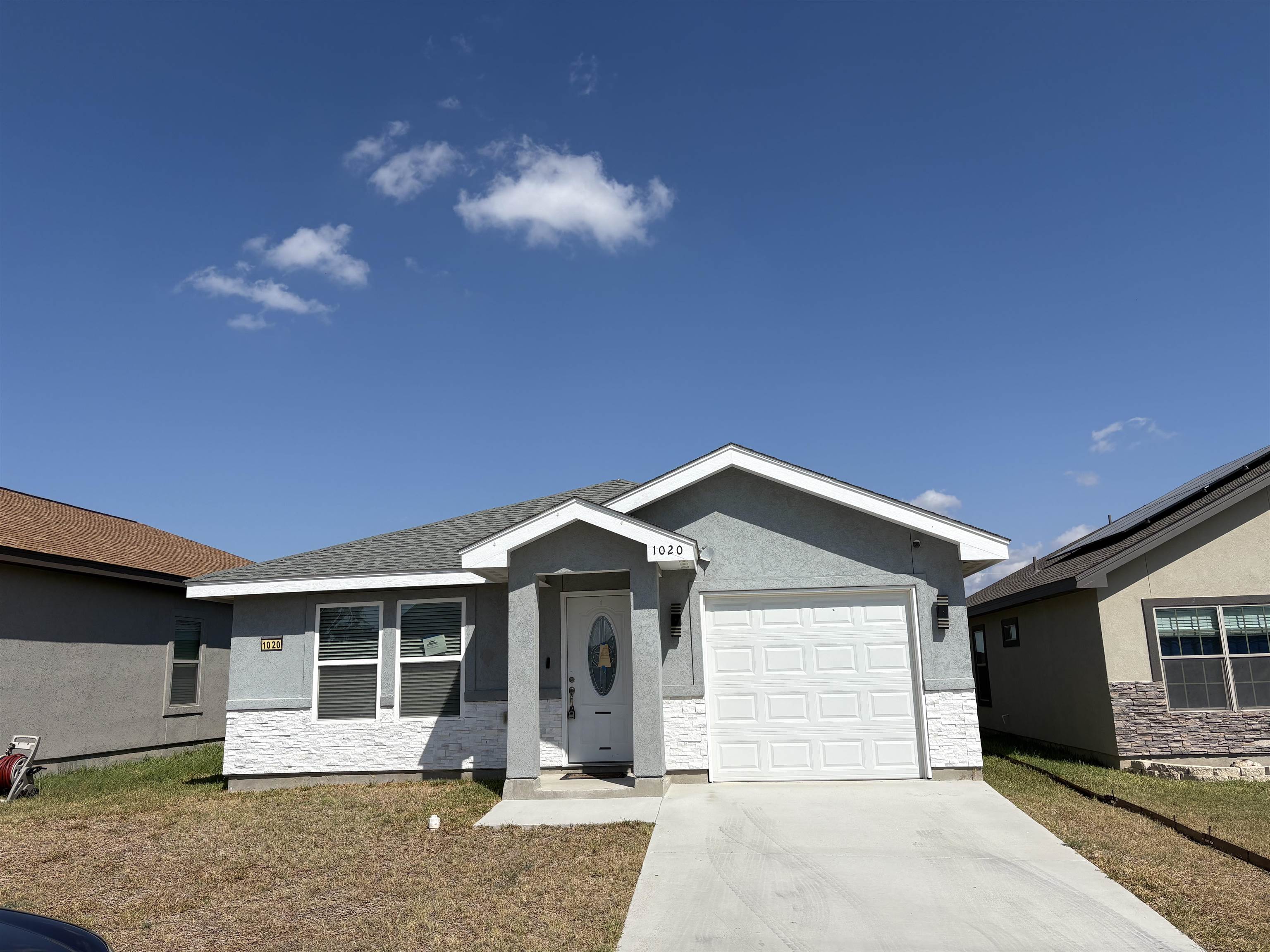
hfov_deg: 67.3
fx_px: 954
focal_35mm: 26
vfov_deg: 53.1
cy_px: 476
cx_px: 635
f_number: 1.6
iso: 50
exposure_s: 1/7813
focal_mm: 5.96
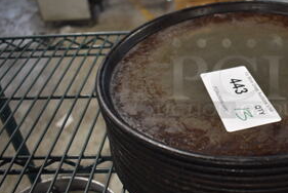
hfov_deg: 41.1
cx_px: 227
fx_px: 368
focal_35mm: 46
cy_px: 76
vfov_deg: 29.2
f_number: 3.5
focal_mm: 18
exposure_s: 1/125
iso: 1100
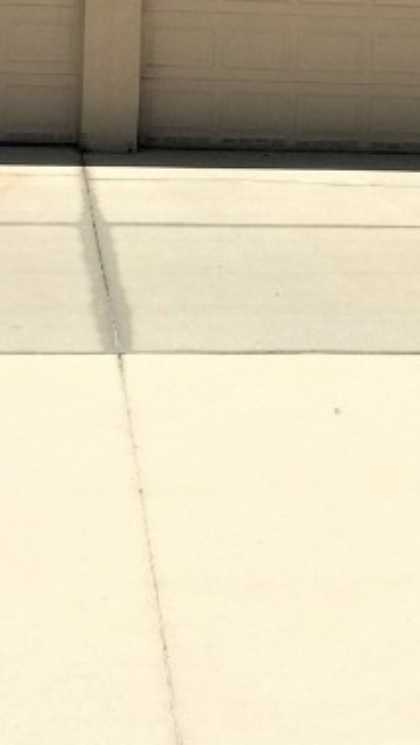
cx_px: 271
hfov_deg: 14.1
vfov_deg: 23.9
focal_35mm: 86
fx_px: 1700
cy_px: 48
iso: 32
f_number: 2.2
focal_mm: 4.15
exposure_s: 1/3968
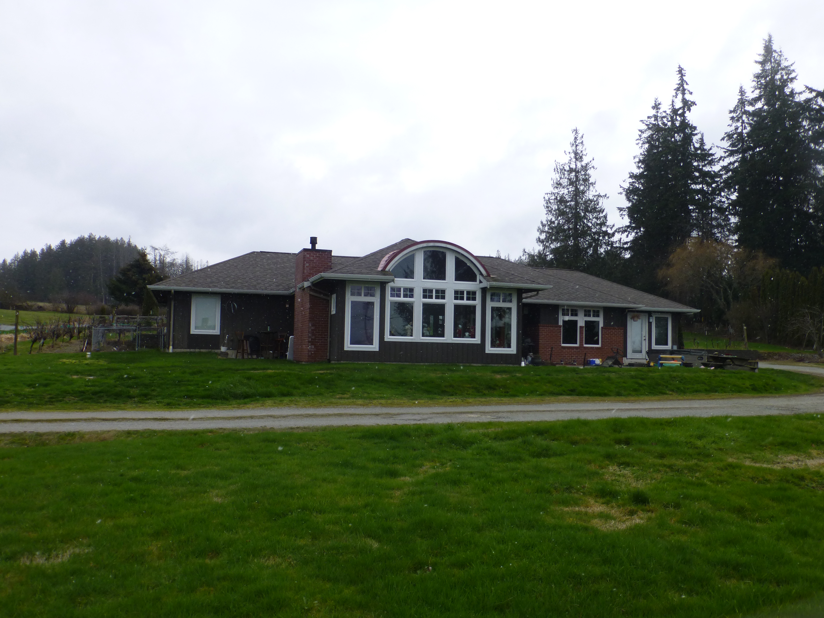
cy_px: 309
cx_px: 412
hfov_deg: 60.0
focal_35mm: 30
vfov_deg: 46.8
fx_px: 714
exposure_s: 1/400
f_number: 4
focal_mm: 5.4
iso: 100
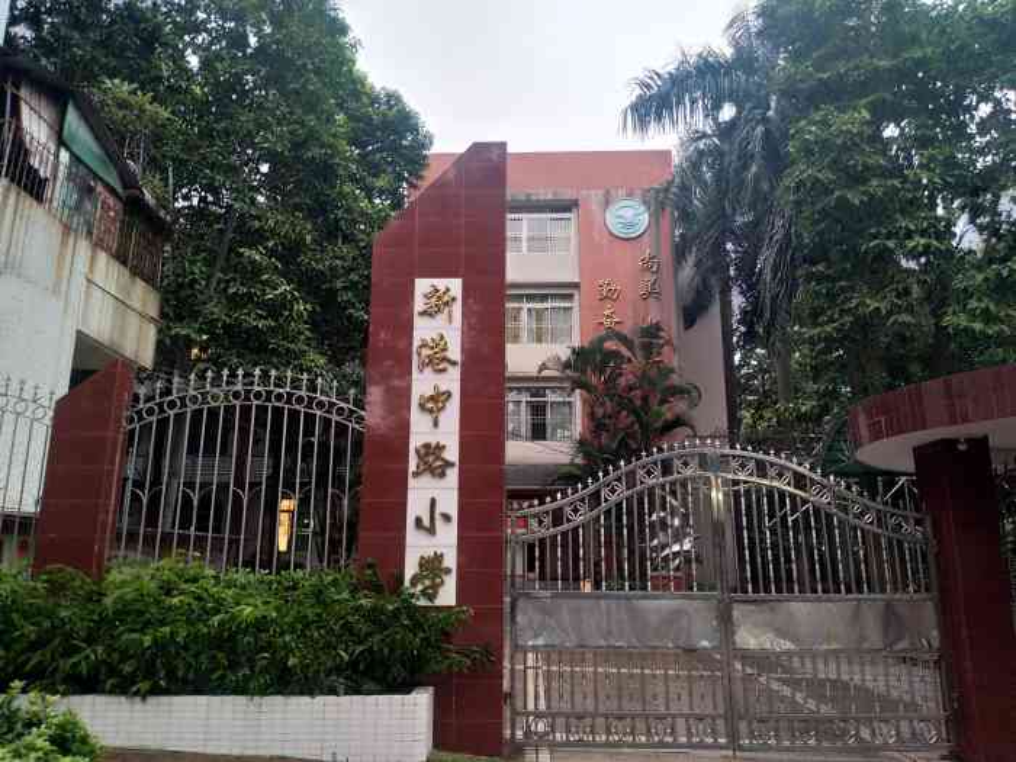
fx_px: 763
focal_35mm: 26
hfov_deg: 67.3
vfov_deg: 53.1
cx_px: 508
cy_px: 381
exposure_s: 1/33.3
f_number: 2
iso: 295
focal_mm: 3.88
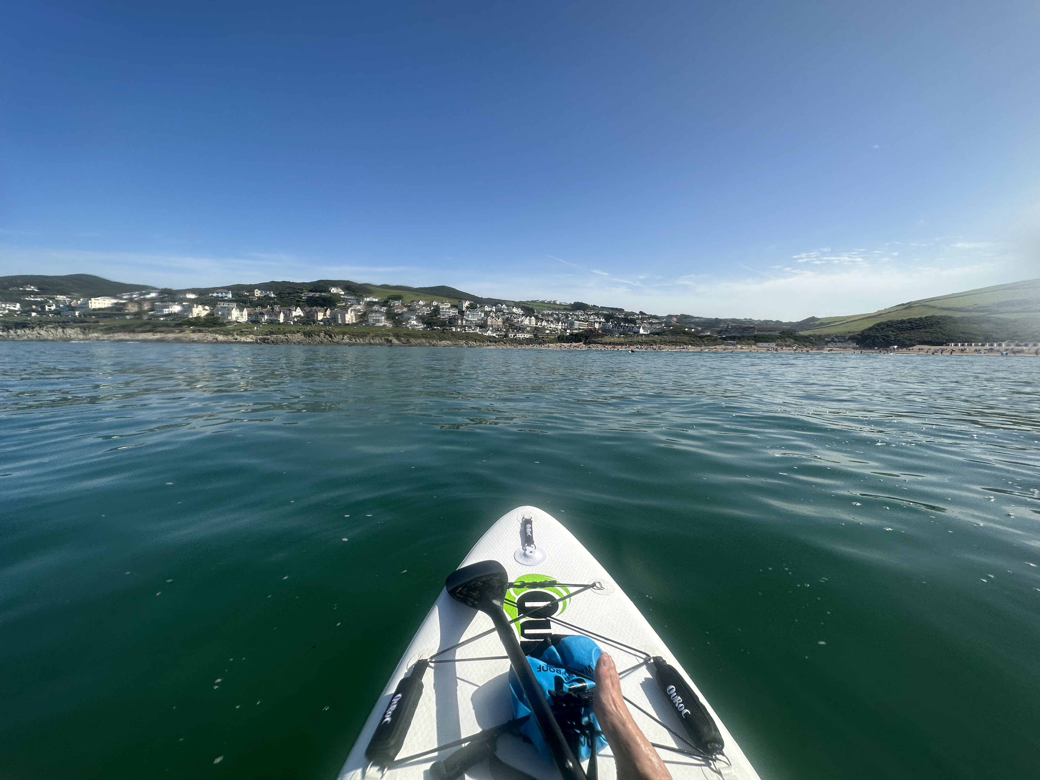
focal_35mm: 14
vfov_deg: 85.7
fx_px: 421
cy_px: 390
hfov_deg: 102.1
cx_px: 520
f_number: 2.2
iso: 50
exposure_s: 1/2451
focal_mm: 2.22
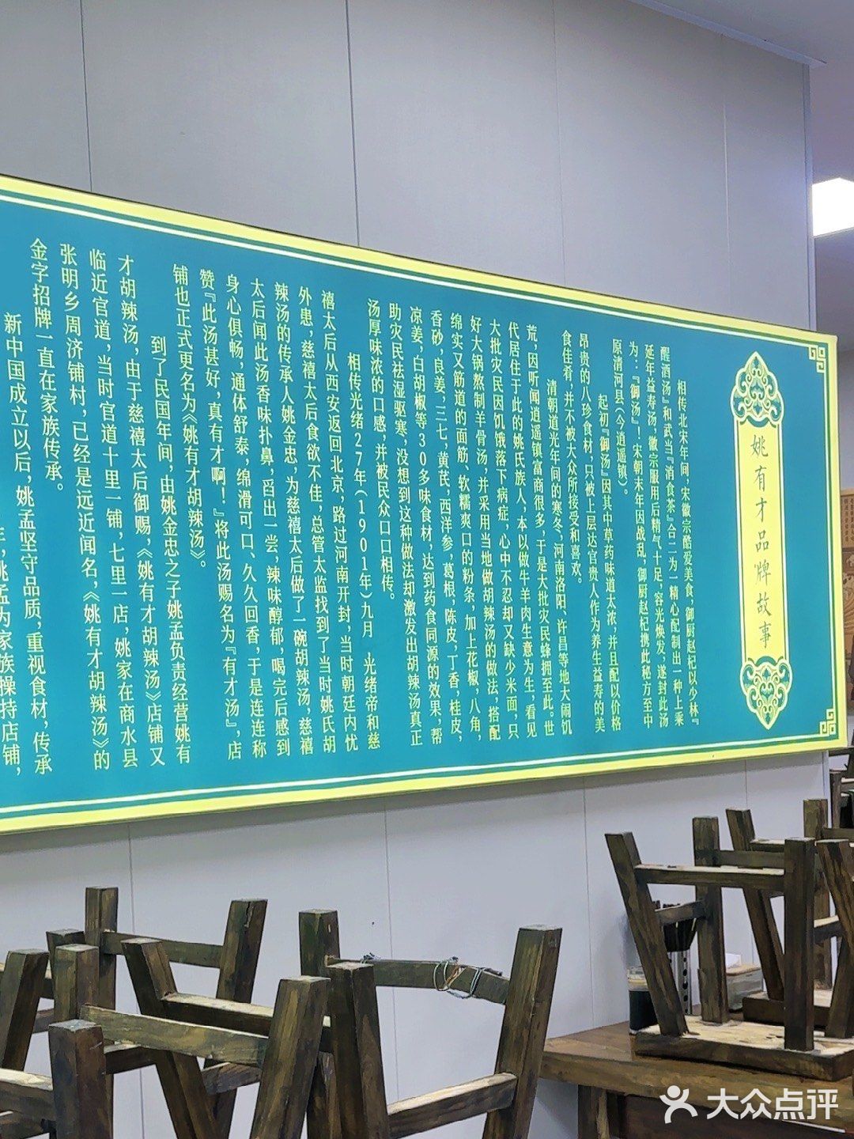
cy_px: 570
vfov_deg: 45.8
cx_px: 427
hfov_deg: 35.1
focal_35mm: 41
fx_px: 1349
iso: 64
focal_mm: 6.86
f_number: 1.78
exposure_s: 1/127
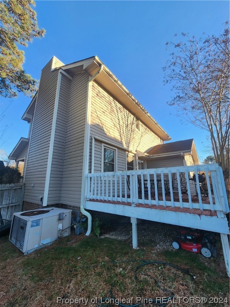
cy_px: 154
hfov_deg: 89.9
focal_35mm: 13
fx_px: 115
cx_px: 115
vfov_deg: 106.2
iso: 50
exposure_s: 1/392
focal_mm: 2.2
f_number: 2.2
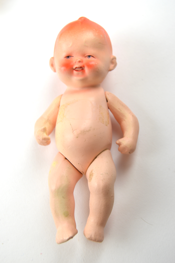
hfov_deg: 23.7
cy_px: 132
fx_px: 416
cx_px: 88
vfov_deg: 35.1
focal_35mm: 57
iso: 100
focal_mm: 38
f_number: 6.3
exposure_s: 1/25
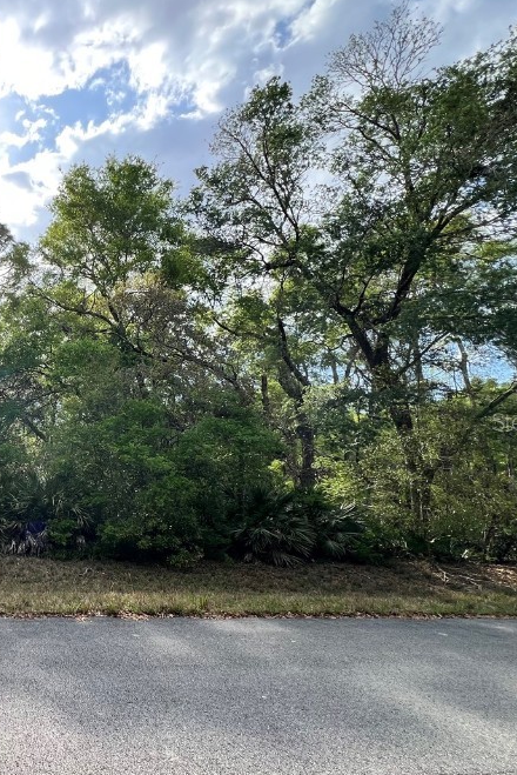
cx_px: 1
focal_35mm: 21
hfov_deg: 48.9
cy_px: 421
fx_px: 452
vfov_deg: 81.0
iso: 32
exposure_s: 1/769
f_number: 1.8
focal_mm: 1.57
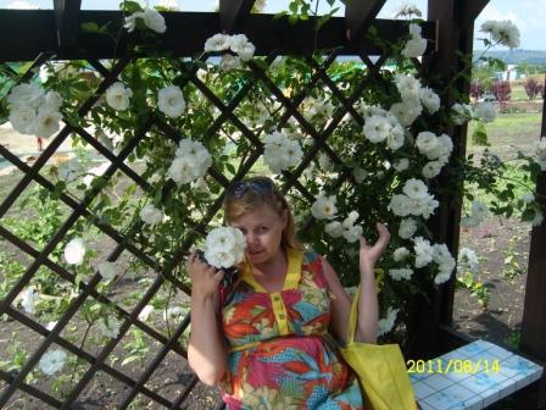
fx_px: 552
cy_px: 205
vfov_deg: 40.7
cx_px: 273
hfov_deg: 52.6
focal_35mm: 35
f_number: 7.1
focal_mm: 5.8
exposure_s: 1/129
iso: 50
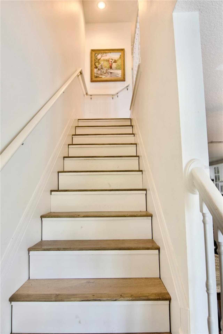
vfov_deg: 81.2
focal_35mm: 21
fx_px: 195
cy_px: 167
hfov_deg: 59.5
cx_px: 112
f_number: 5
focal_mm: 14
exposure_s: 1/100
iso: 800
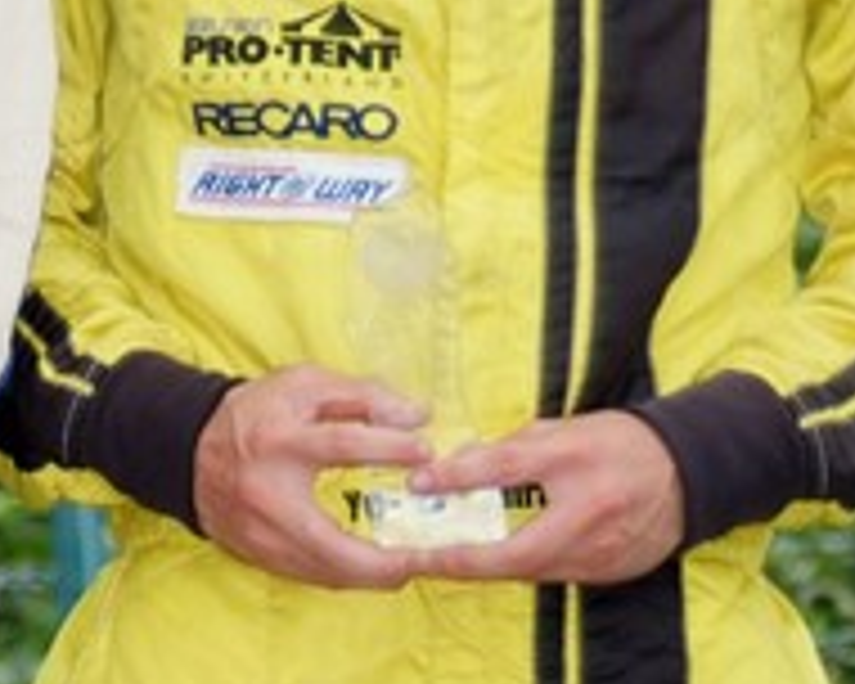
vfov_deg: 3.2
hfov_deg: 4.0
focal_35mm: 481
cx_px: -454
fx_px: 12172
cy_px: -292
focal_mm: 90
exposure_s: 1/100
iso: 200
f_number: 5.3
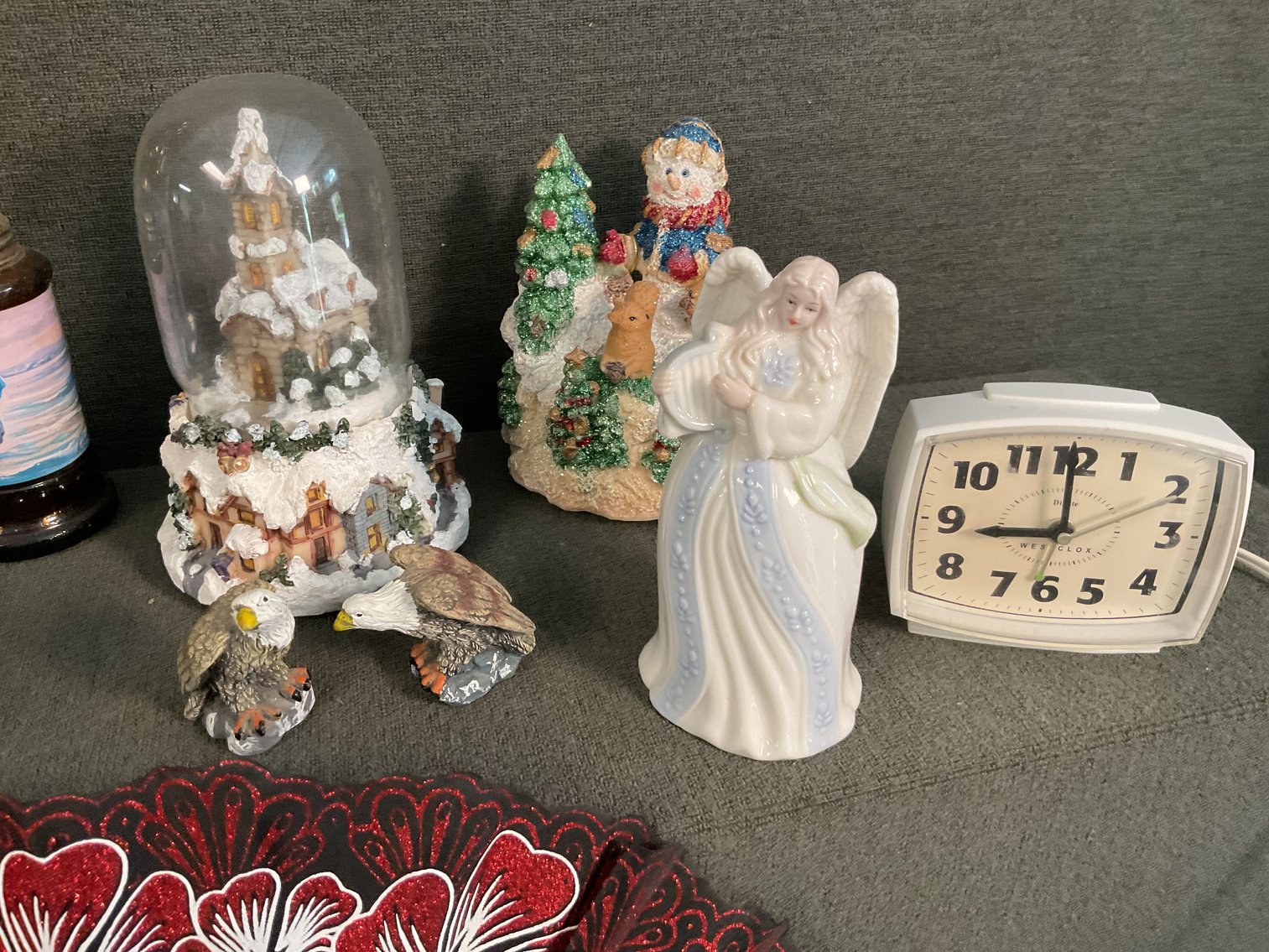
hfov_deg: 61.7
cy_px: 476
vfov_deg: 48.2
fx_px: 1063
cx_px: 634
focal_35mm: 29
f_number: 1.8
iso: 200
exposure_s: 1/60
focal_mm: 3
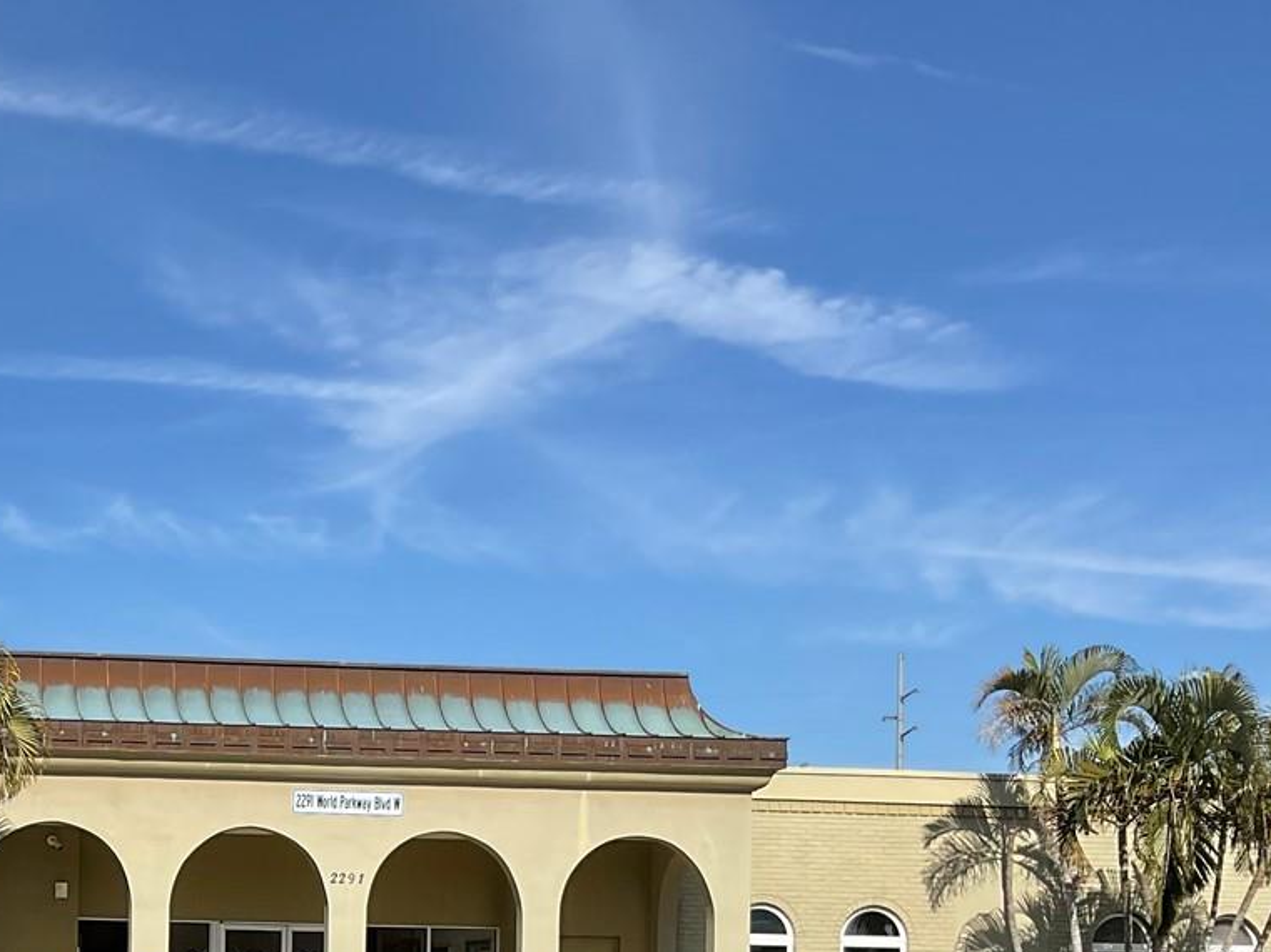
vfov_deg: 23.0
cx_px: 30
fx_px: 2239
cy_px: 960
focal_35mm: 61
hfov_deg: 29.8
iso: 16
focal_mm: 3
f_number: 1.8
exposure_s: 1/2667
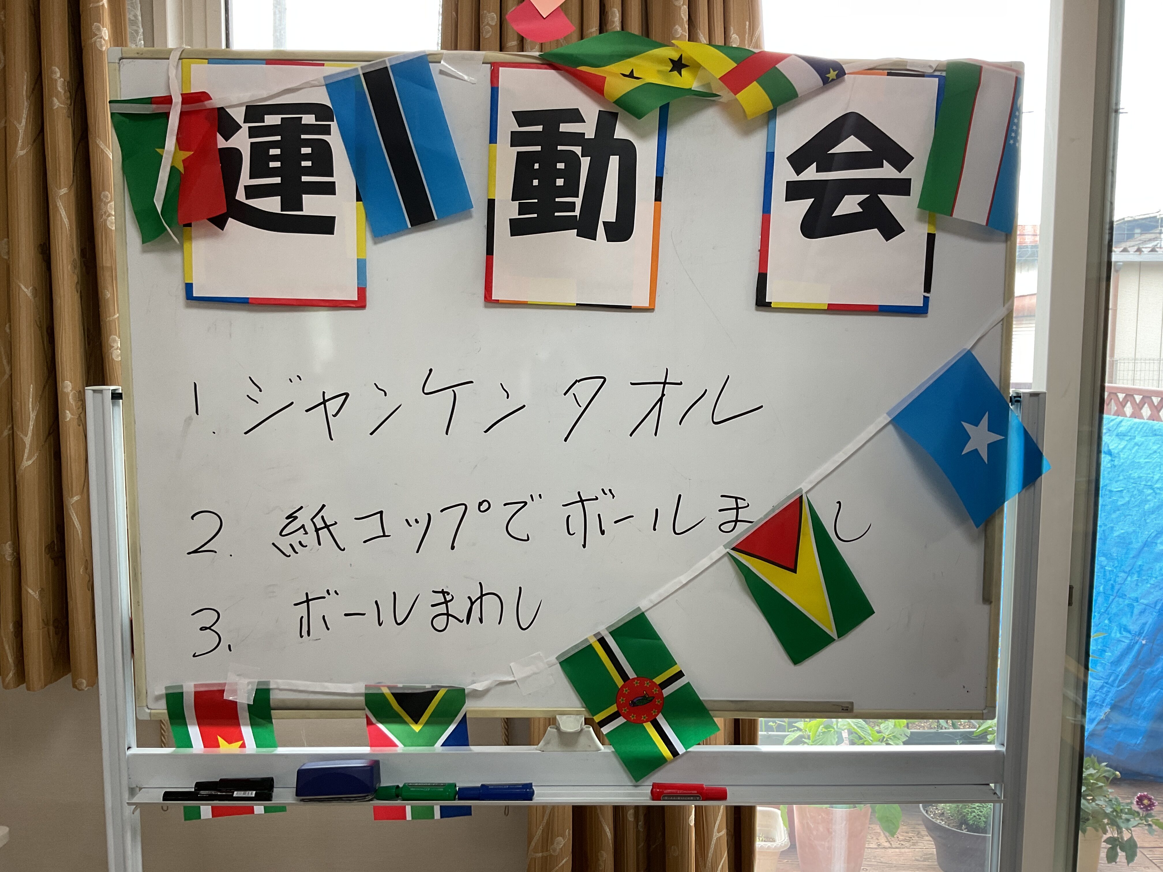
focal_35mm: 29
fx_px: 974
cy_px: 436
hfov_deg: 61.7
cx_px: 582
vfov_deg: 48.2
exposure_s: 1/100
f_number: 1.8
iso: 50
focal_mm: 3
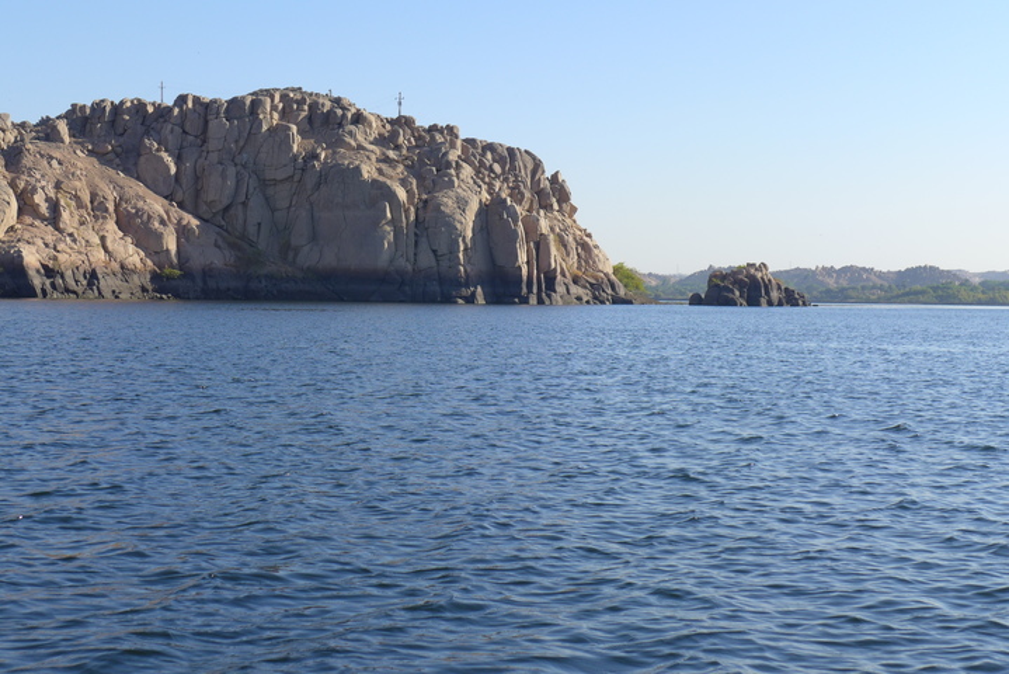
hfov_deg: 30.9
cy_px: 337
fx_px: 1822
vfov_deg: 20.9
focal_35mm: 65
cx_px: 504
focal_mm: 12.8
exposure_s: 1/1600
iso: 80
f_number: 2.8
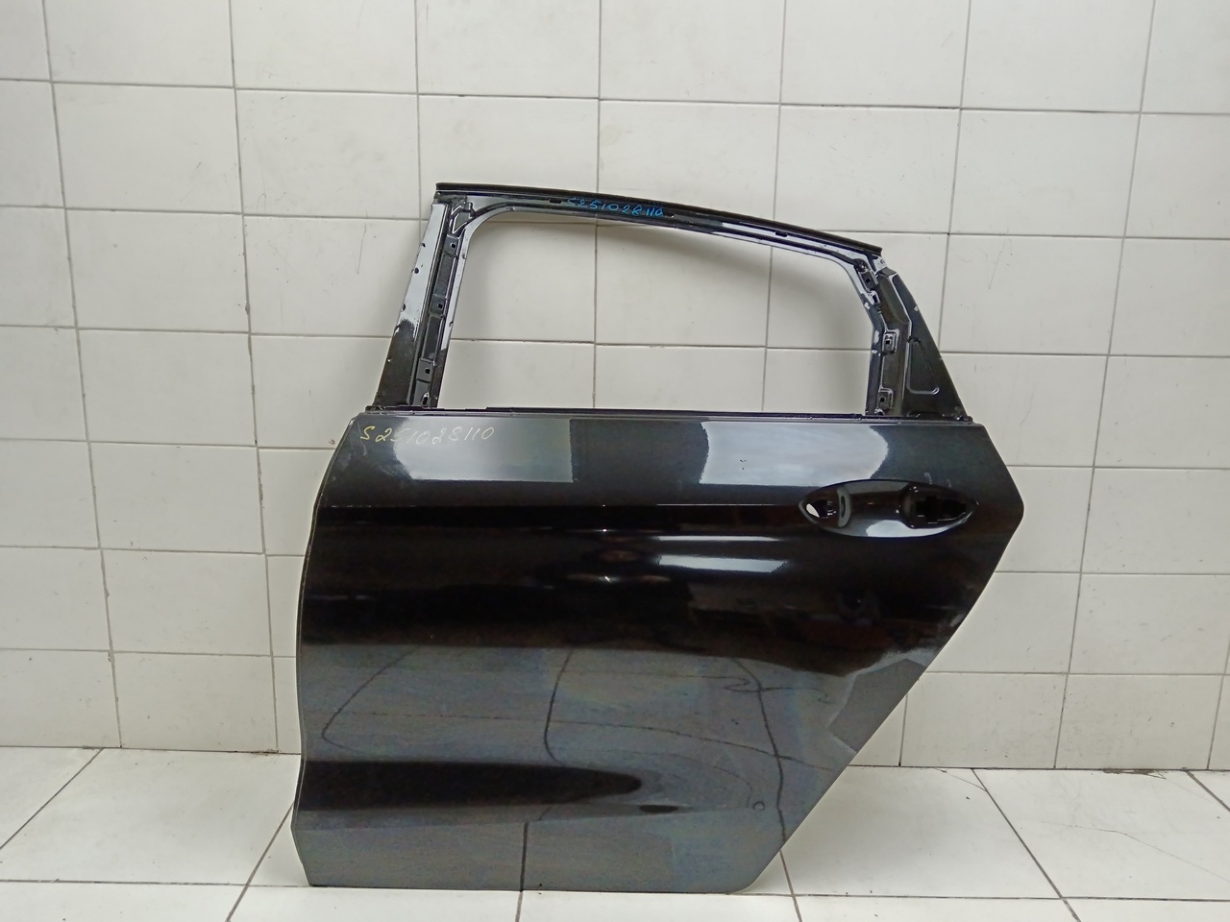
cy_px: 461
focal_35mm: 27
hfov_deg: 65.3
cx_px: 615
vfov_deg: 51.4
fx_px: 959
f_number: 1.9
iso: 373
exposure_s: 1/100
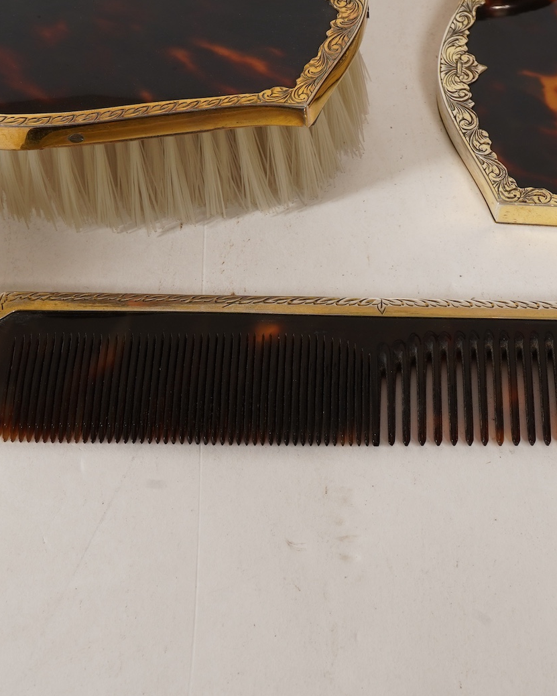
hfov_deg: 23.7
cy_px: 347
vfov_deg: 29.6
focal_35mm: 64
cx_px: 374
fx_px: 1319
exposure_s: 1/125
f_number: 22
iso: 400
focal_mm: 30
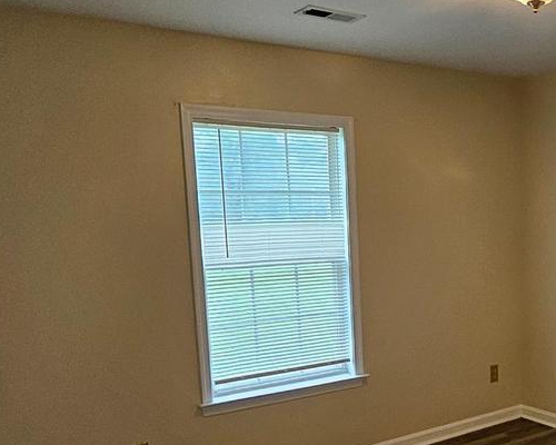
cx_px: 433
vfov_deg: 37.6
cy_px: 317
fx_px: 642
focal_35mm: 39
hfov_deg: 44.9
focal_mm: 1.74
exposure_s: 1/60
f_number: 2.2
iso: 160
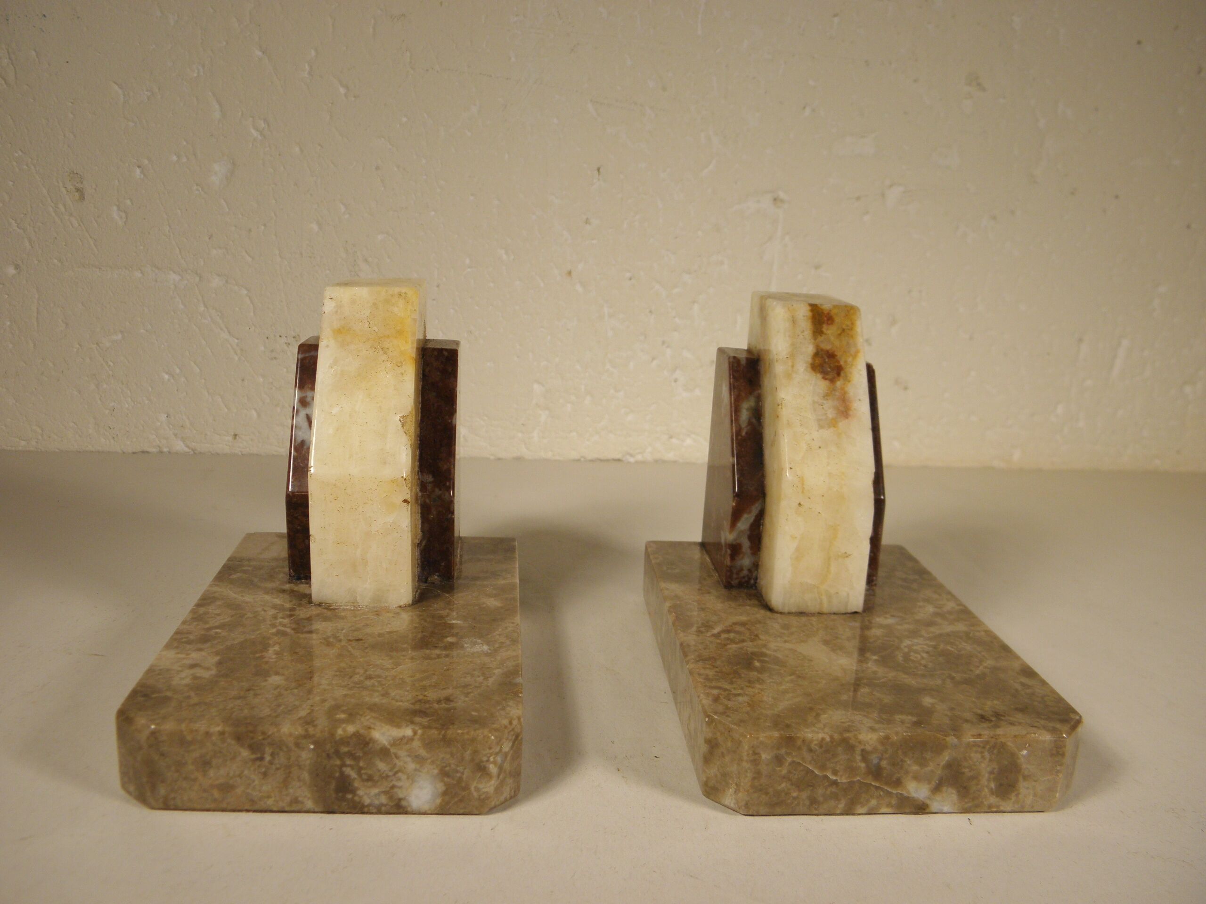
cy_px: 452
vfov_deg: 46.8
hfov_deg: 60.0
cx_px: 603
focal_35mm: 30
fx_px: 1045
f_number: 3.6
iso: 100
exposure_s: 1/100
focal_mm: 5.5
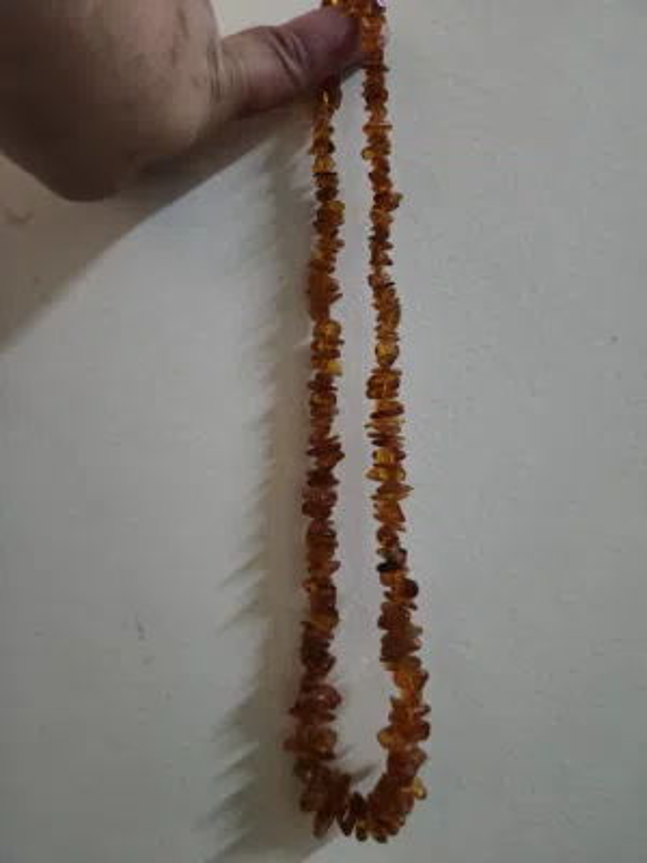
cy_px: 432
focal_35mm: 23
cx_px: 324
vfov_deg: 73.9
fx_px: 573
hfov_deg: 58.9
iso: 640
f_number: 1.8
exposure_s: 1/25
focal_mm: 5.4
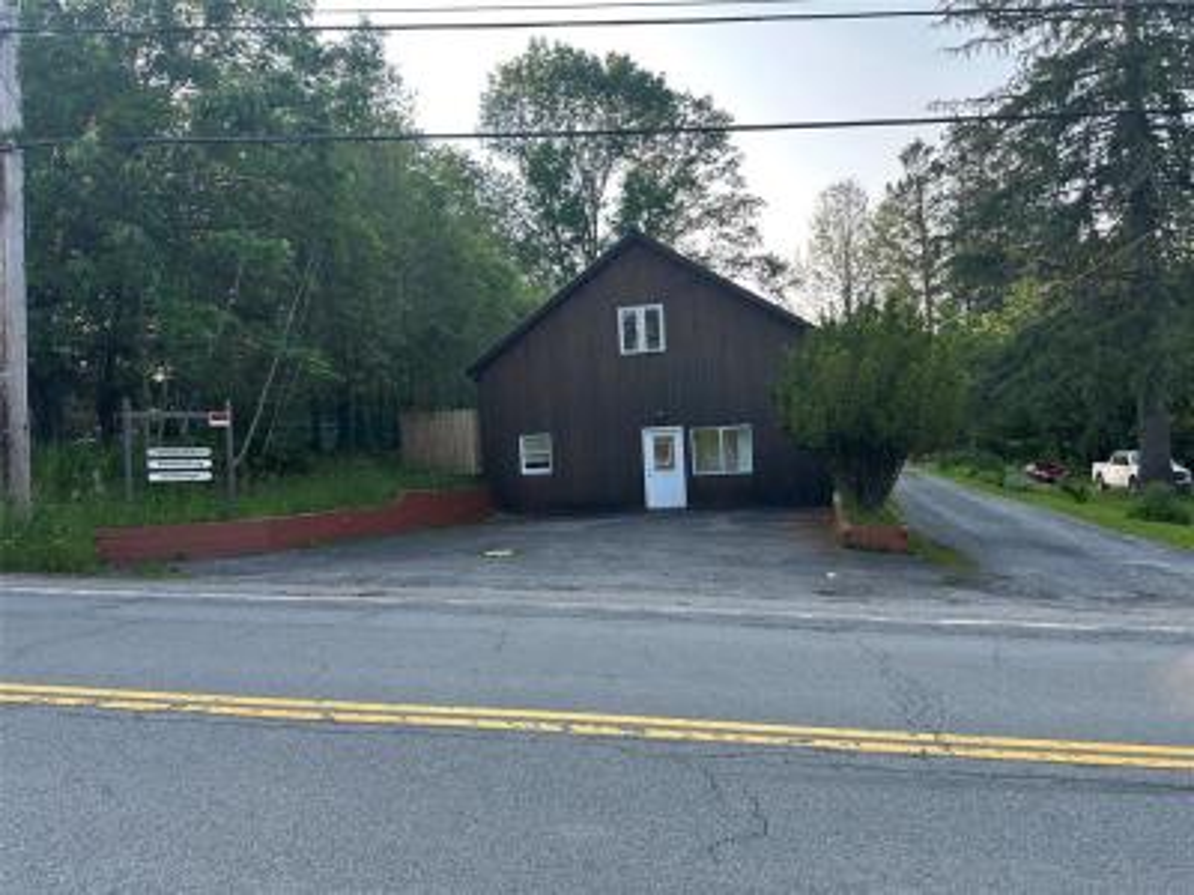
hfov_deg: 71.6
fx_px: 828
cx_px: 597
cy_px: 448
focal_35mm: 24
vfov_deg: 56.8
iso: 80
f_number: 1.78
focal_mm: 6.86
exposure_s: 1/729
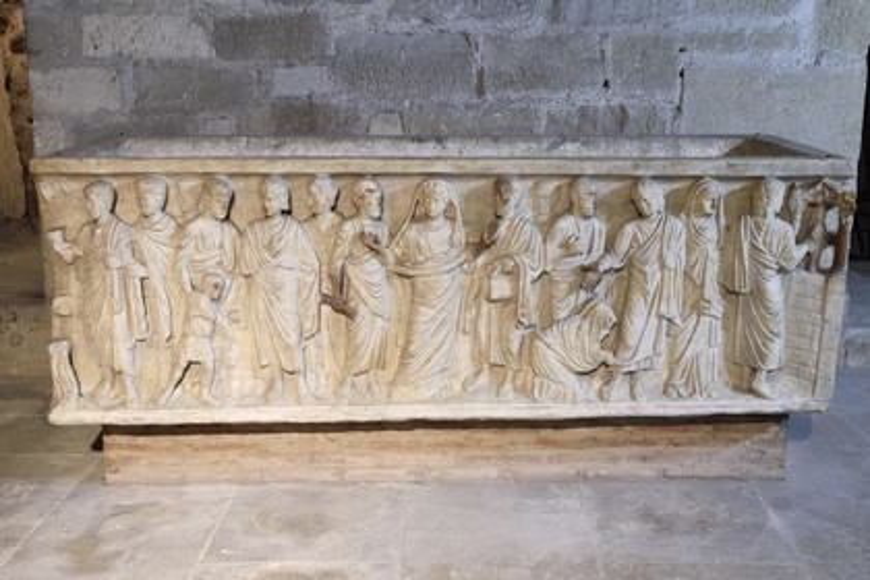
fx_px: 967
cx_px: 435
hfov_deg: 48.5
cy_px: 290
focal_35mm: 40
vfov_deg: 33.4
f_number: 11
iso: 400
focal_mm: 40
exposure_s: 1/1.25
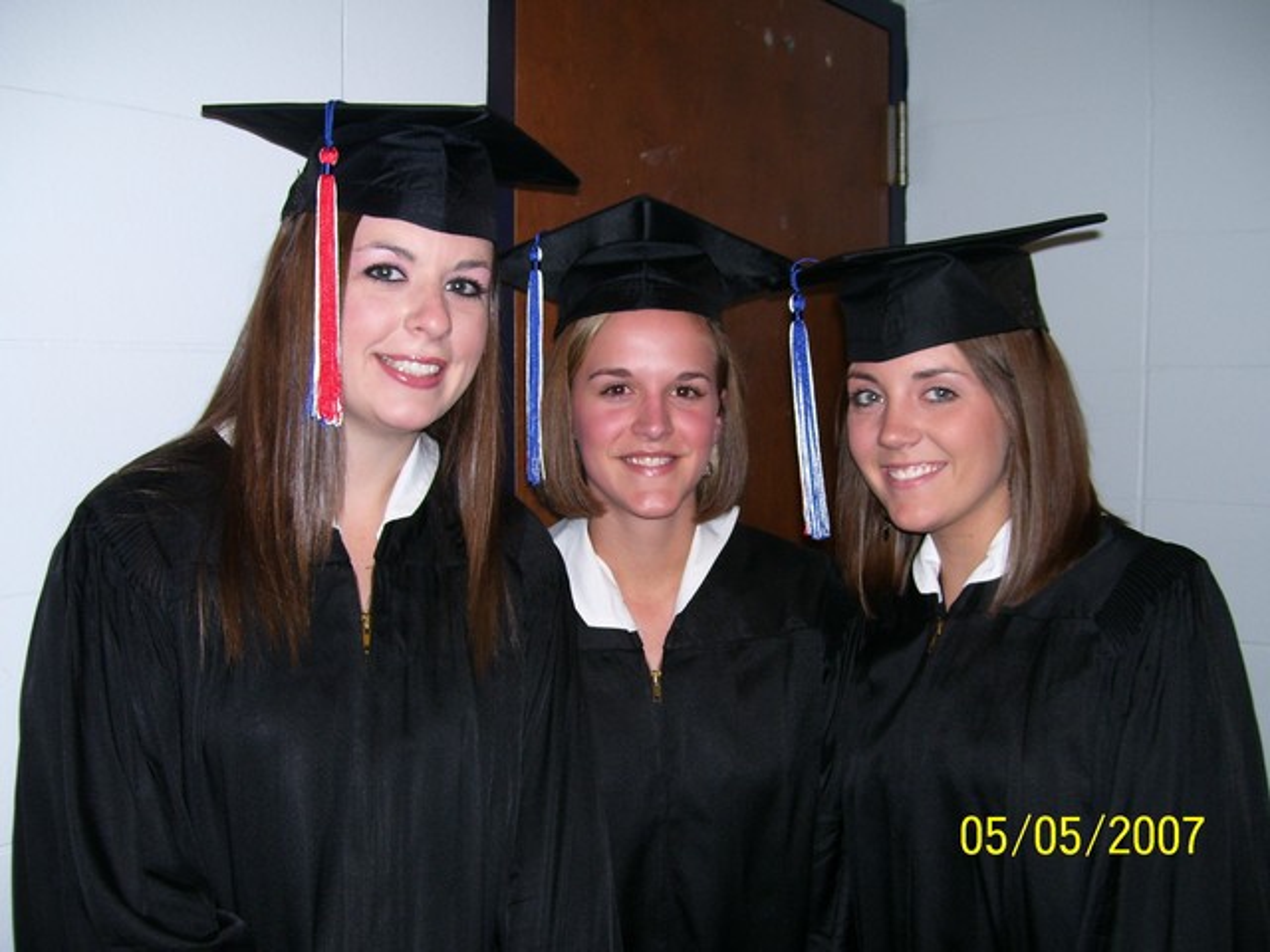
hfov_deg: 50.1
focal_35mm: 37
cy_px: 476
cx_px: 635
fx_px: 1357
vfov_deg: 38.7
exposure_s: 1/60
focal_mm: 6
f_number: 2.7
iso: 80
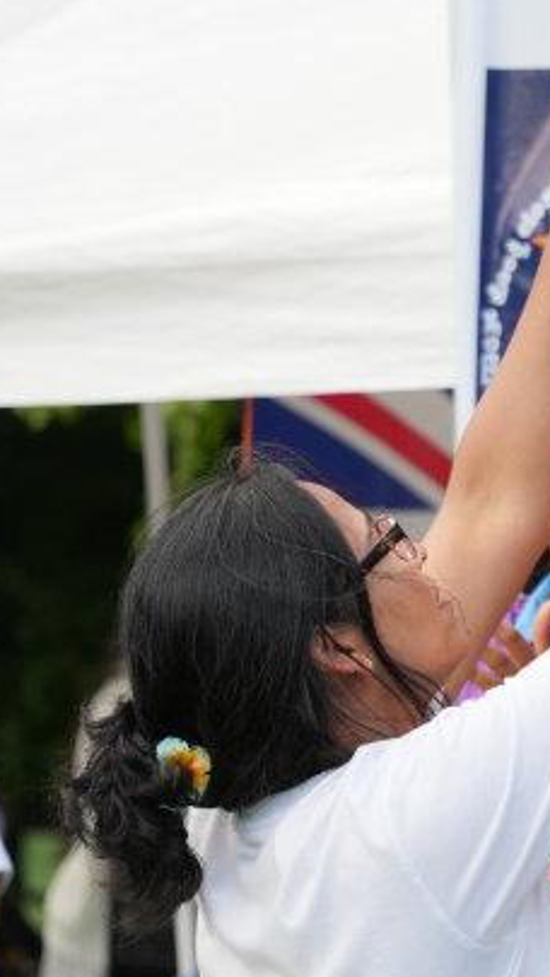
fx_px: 4270
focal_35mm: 165
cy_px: 498
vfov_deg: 13.1
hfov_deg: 7.3
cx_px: 813
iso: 250
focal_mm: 62.3
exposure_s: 1/800
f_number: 2.8
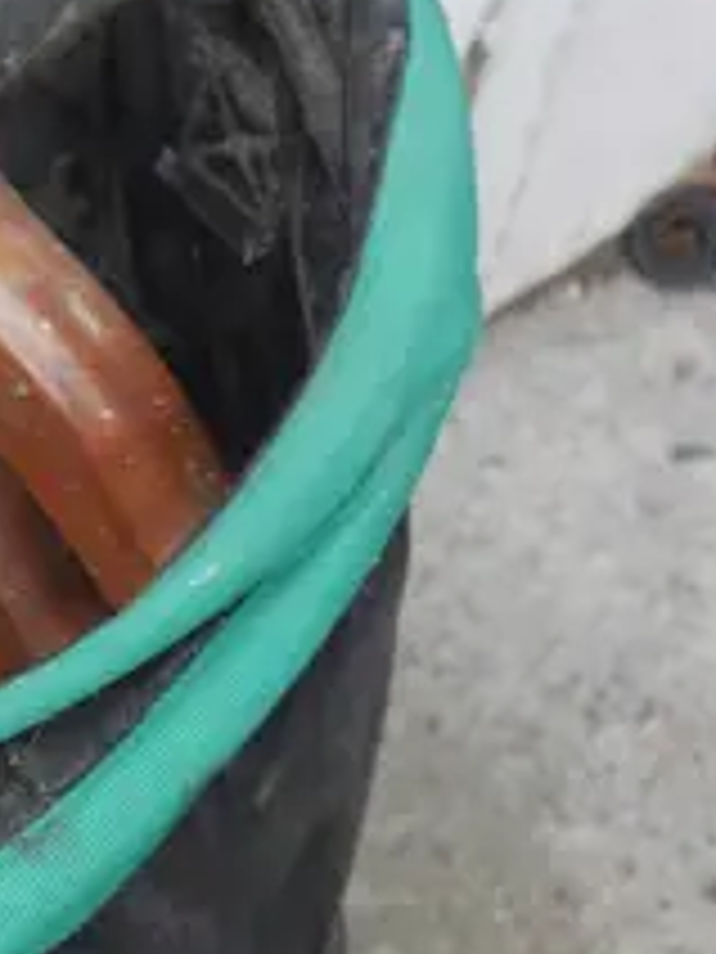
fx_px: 5323
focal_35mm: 193
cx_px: -583
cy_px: 796
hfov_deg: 7.5
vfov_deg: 10.2
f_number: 4.4
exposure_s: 1/100
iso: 200
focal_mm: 20
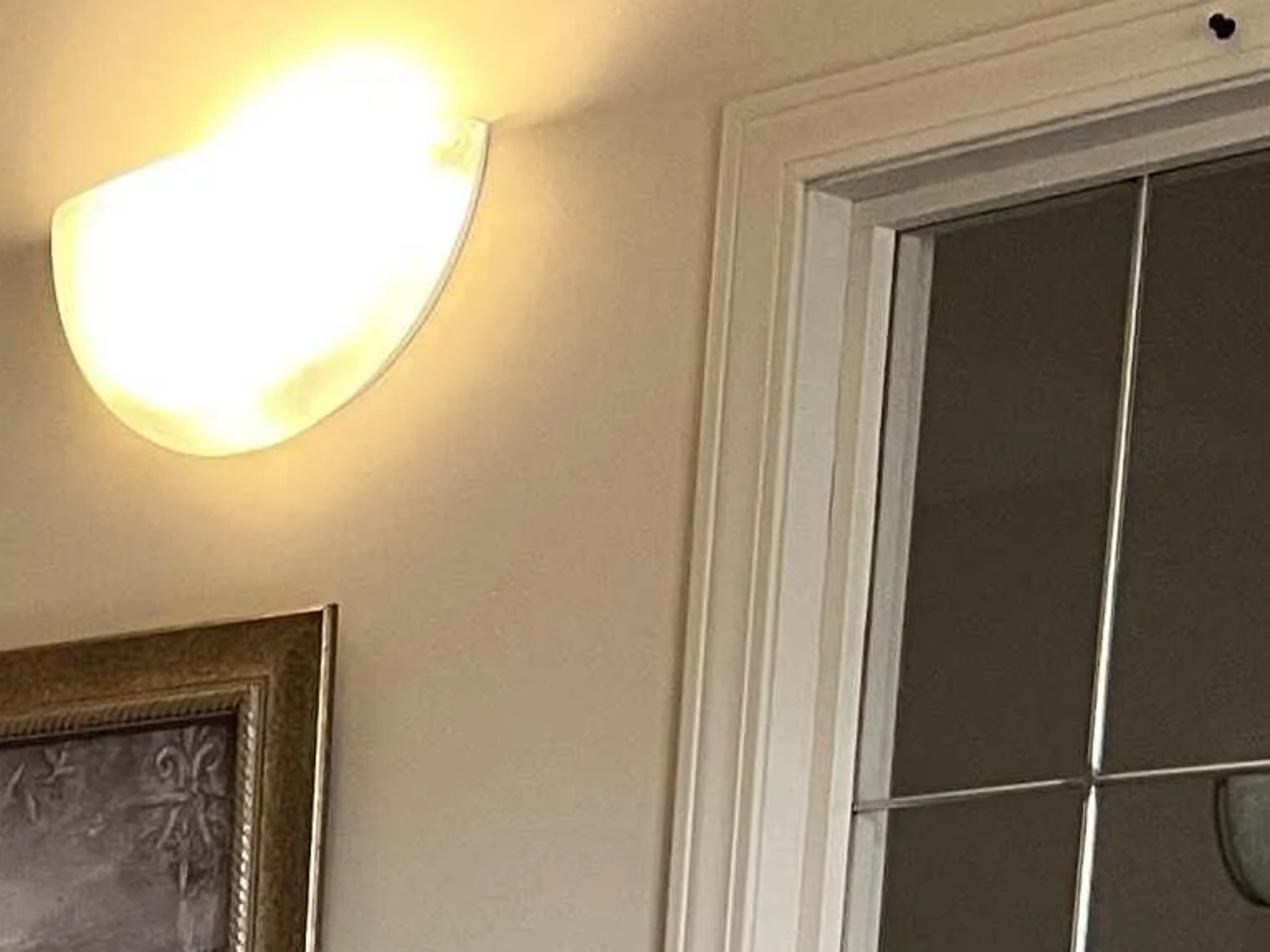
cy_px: 1883
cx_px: -605
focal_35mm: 104
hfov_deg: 17.2
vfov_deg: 12.6
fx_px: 3816
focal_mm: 5.7
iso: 250
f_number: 1.5
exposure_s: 1/60
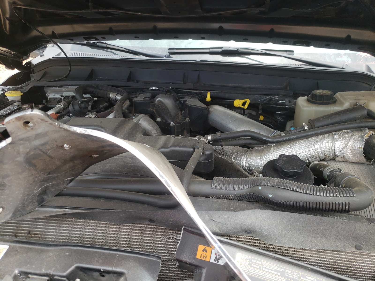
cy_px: 140
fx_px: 282
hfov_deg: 67.3
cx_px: 188
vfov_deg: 53.1
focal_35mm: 26
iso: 50
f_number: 1.5
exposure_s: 1/588
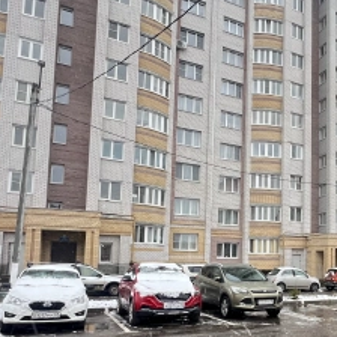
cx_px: 304
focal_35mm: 32
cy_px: 230
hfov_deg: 46.1
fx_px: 352
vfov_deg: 50.0
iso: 100
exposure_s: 1/99
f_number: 1.8
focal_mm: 1.57
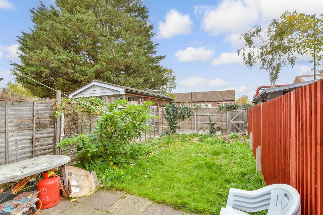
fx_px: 135
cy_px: 108
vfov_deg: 77.3
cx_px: 162
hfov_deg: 100.4
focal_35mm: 15
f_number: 8
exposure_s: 1/8
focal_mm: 10
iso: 250
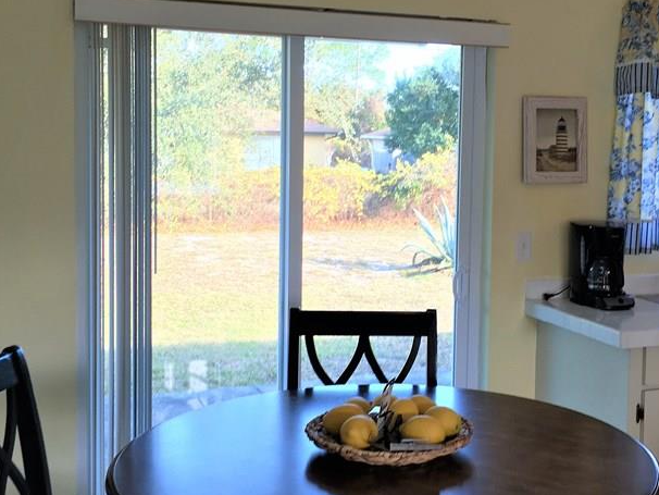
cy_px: 223
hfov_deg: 38.7
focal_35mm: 49
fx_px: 933
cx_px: 396
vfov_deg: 29.7
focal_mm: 4.15
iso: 32
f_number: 2.2
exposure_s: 1/60
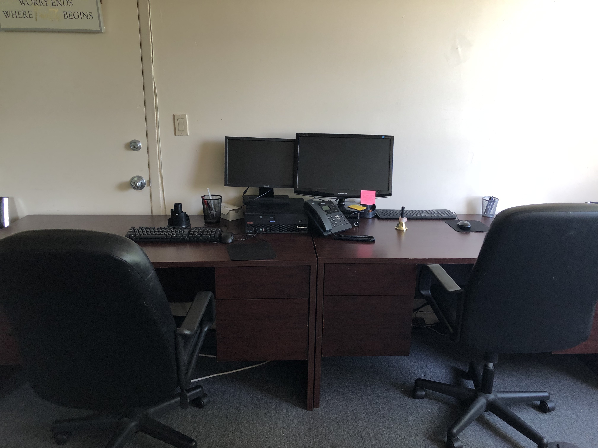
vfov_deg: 49.7
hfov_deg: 63.4
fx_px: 484
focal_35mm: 28
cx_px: 299
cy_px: 224
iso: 40
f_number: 1.8
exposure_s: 1/23
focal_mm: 3.99
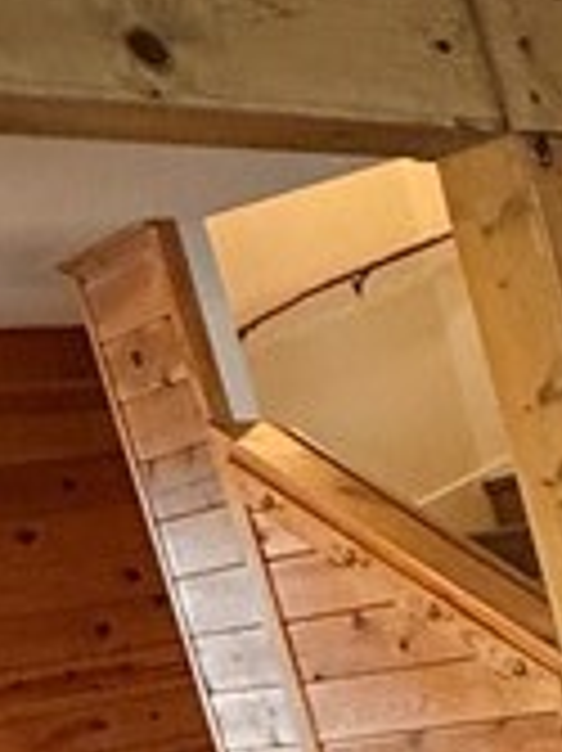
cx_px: 1574
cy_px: 757
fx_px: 1864
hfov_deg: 11.7
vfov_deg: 21.9
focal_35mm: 86
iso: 400
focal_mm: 2.22
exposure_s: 1/60
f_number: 2.2
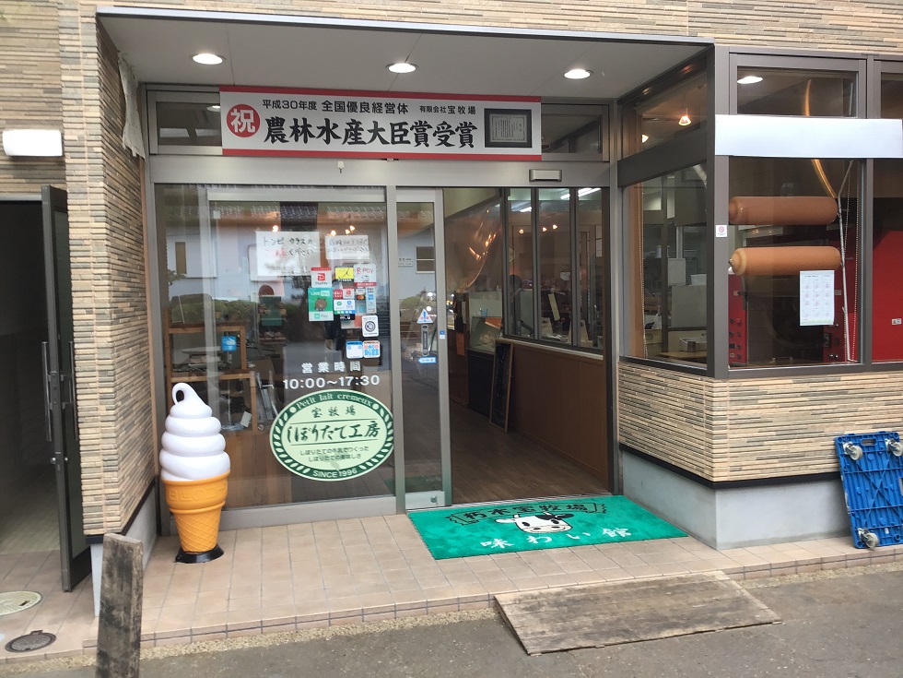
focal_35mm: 31
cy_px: 339
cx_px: 452
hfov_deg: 58.4
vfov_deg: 45.4
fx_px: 809
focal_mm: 3.3
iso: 32
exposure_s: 1/60
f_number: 2.4
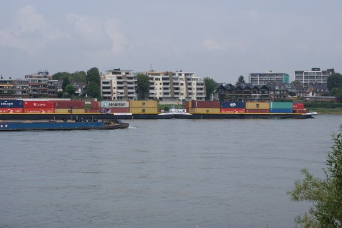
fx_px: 784
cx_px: 171
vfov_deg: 16.6
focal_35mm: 82
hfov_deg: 24.6
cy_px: 114
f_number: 10
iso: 100
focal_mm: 55
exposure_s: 1/250
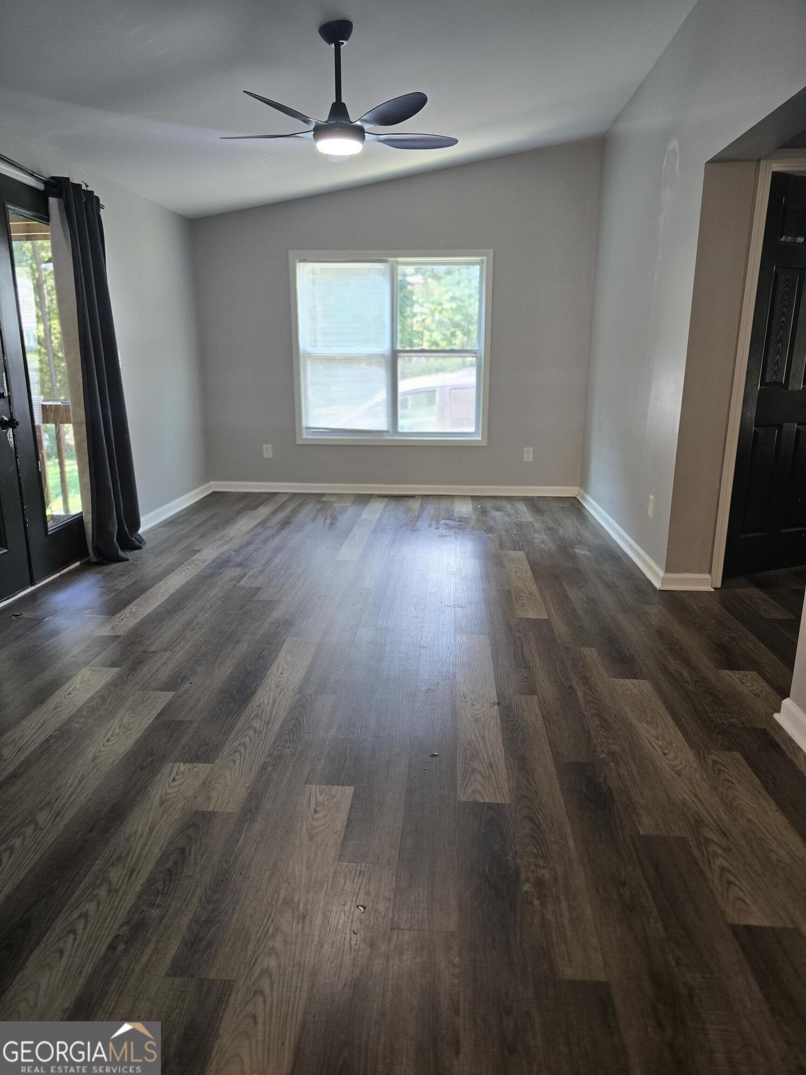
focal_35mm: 23
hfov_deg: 58.9
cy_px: 538
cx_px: 403
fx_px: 714
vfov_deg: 73.9
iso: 200
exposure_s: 1/120
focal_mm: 6.3
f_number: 1.7
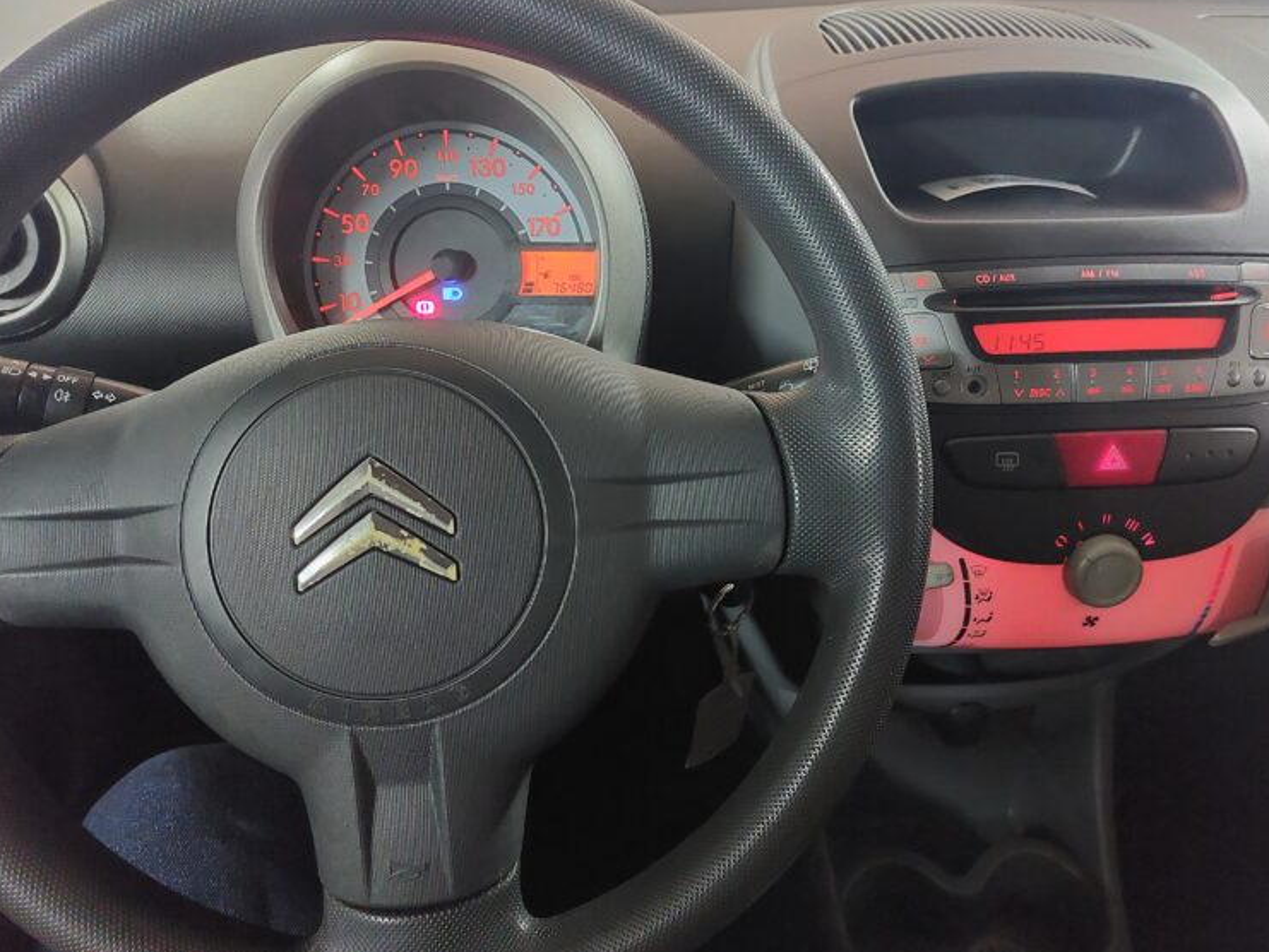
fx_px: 990
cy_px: 478
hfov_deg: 65.3
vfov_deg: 51.4
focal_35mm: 27
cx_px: 644
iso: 1600
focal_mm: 5.23
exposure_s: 1/25
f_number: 1.8
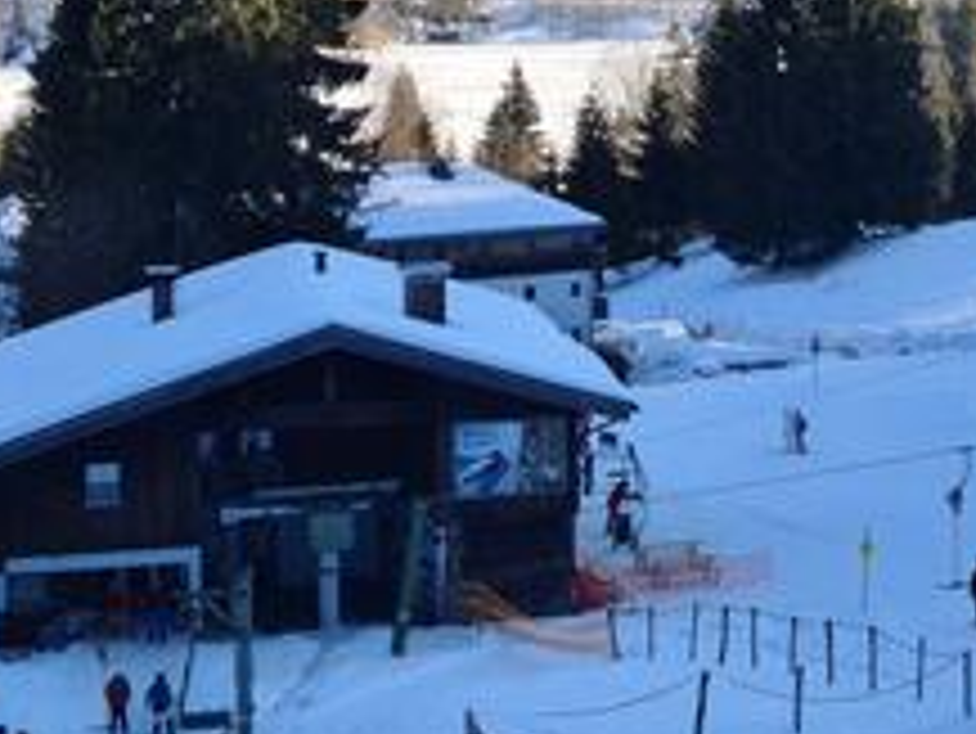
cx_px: 1124
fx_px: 3611
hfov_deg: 14.9
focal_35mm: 128
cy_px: -20
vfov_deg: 11.5
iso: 25
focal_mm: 5.9
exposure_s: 1/280
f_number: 2
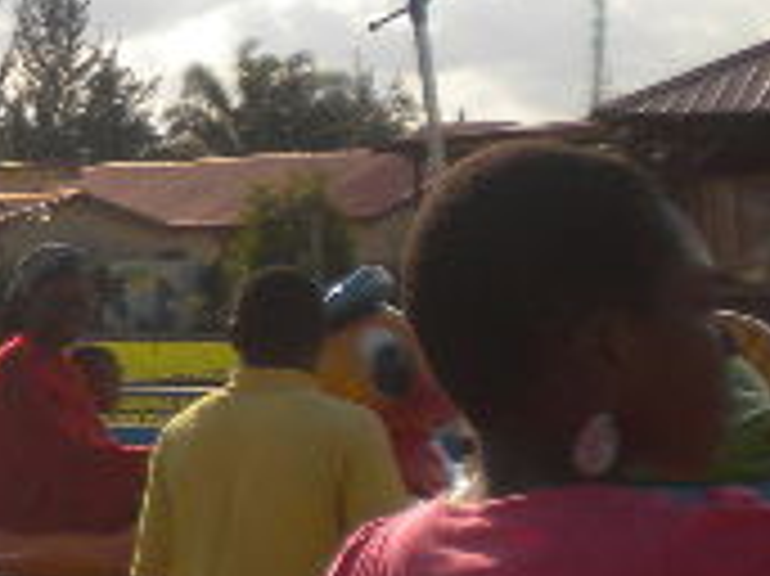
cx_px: -729
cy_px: 396
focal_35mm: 151
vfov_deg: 9.8
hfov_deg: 11.8
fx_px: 3356
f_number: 4.6
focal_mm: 6.3
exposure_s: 1/1000
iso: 80
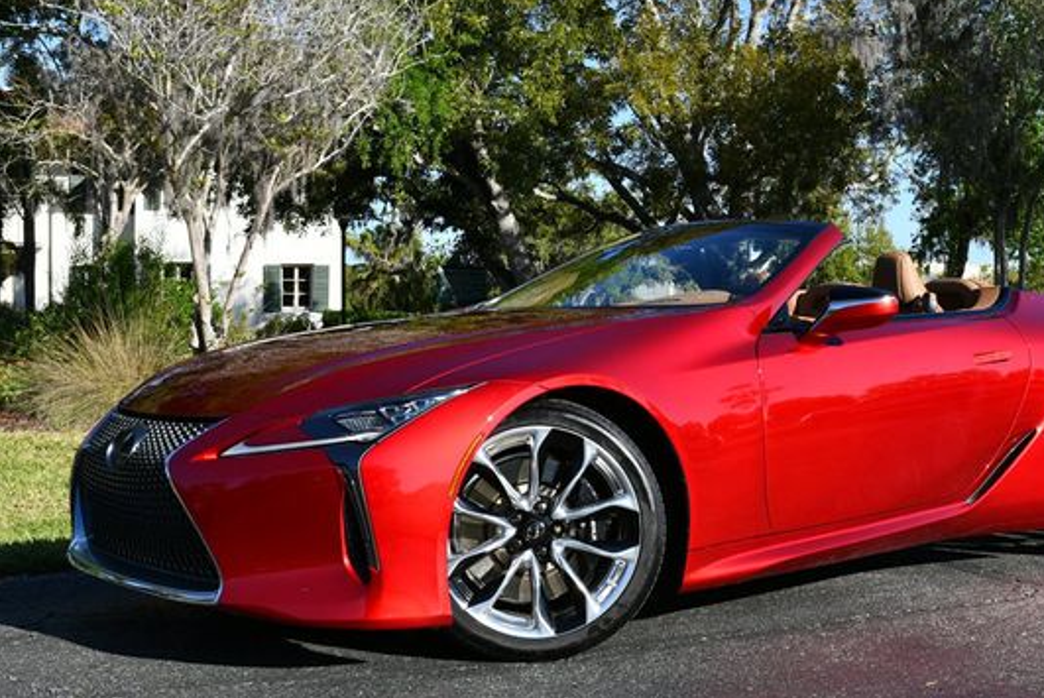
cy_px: 283
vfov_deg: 25.5
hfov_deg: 37.3
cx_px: 627
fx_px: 1538
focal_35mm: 53
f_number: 8
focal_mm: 22
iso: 100
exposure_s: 1/250
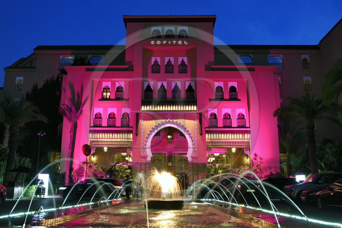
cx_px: 171
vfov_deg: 38.9
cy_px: 114
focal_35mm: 34
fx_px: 323
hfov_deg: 55.8
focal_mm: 34
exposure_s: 1/5
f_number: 6.3
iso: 800
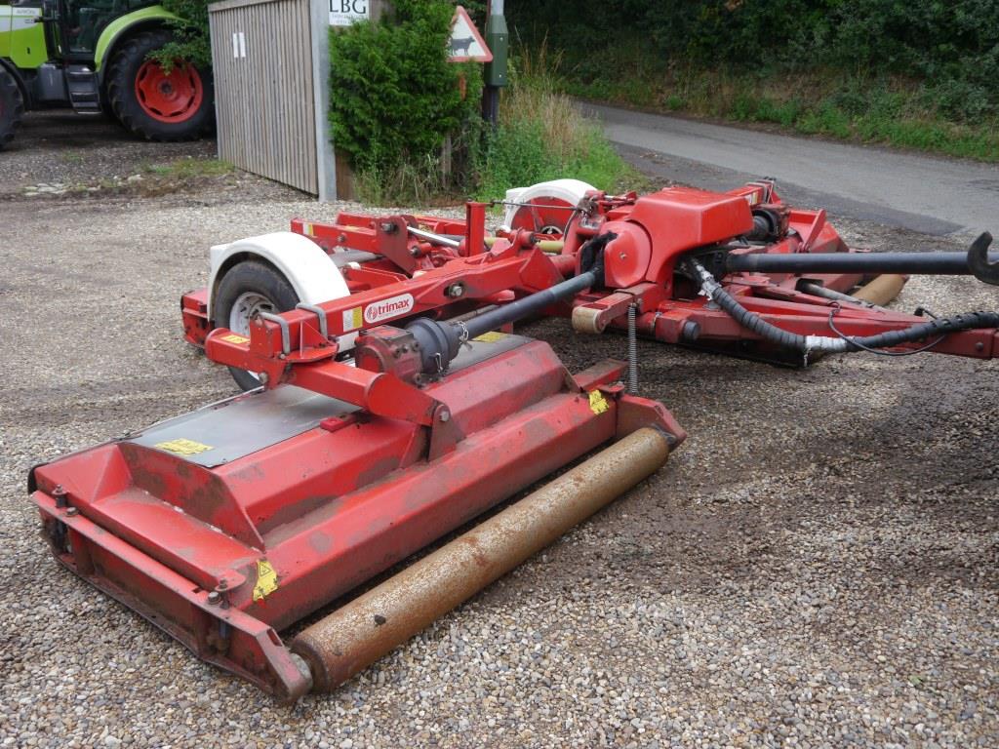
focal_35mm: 32
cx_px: 500
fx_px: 924
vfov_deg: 44.2
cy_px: 374
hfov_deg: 56.8
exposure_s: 1/160
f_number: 4.5
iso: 160
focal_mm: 16
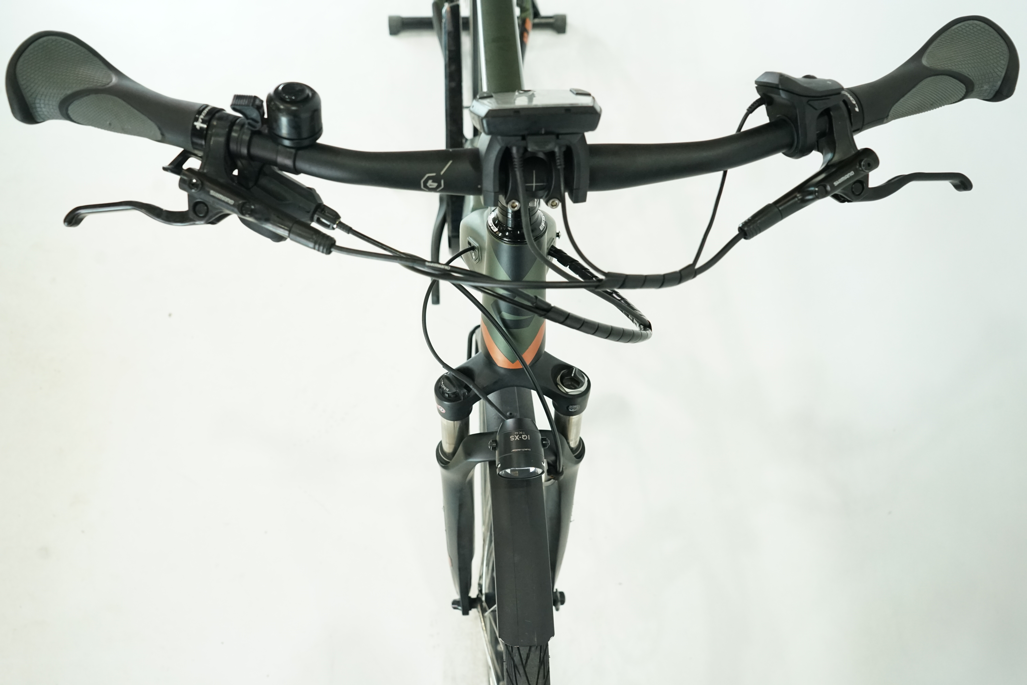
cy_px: 342
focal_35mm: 29
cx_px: 514
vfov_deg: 45.0
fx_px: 827
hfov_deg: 63.7
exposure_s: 1/200
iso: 2500
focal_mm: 29
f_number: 5.6
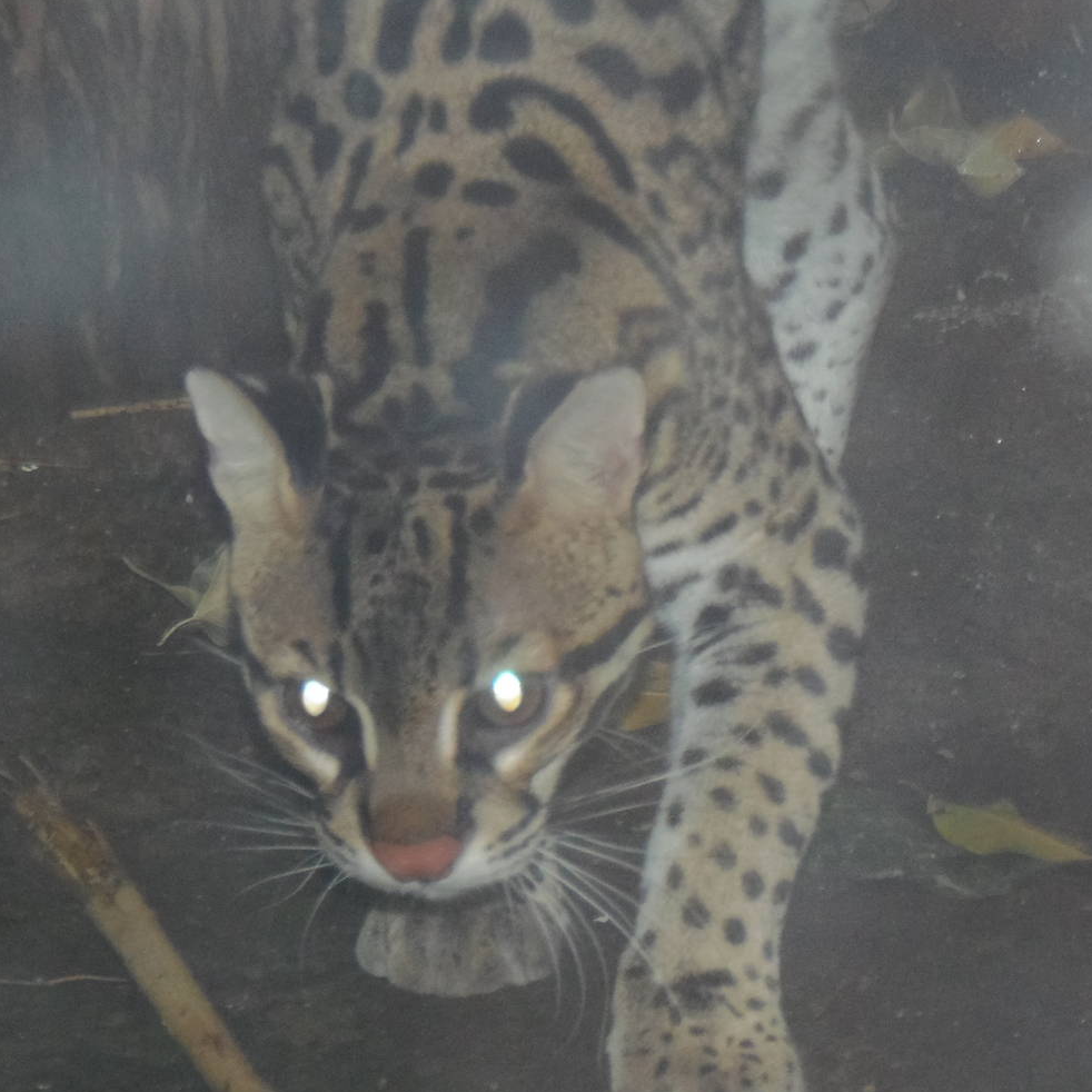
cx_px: 617
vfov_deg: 6.6
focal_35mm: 265
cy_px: 600
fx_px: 9458
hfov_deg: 6.6
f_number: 4.9
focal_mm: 34
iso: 400
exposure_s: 1/50
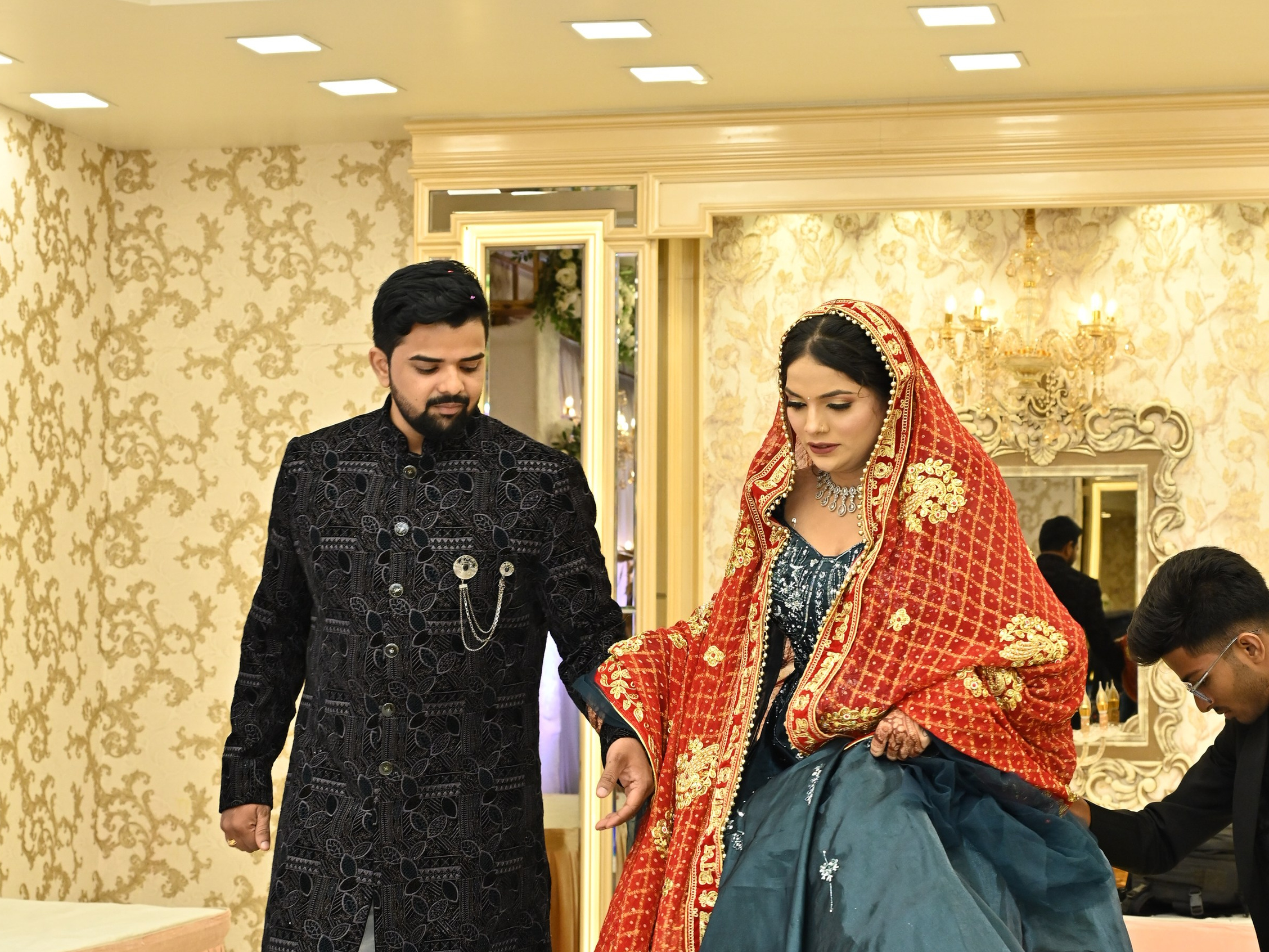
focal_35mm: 72
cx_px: 655
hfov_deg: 27.0
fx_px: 2639
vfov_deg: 20.4
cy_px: 506
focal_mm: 44
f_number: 5.6
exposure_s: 1/200
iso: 1000
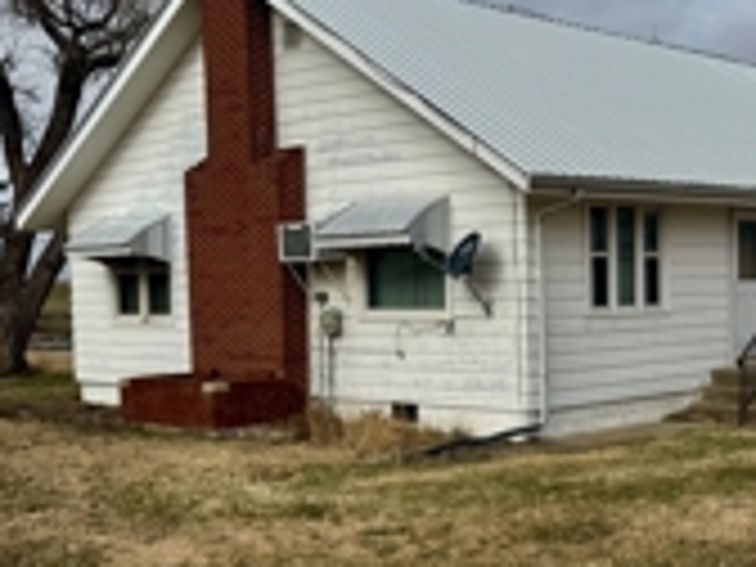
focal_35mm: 57
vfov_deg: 25.6
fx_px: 1245
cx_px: 544
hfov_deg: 33.3
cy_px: 346
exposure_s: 1/5348
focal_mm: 6.76
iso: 80
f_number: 1.78
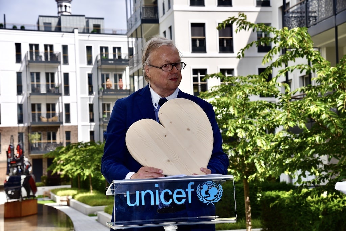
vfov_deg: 20.6
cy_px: 116
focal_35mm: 66
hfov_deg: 30.5
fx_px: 635
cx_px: 173
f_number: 8
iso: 100
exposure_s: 1/200
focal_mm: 66
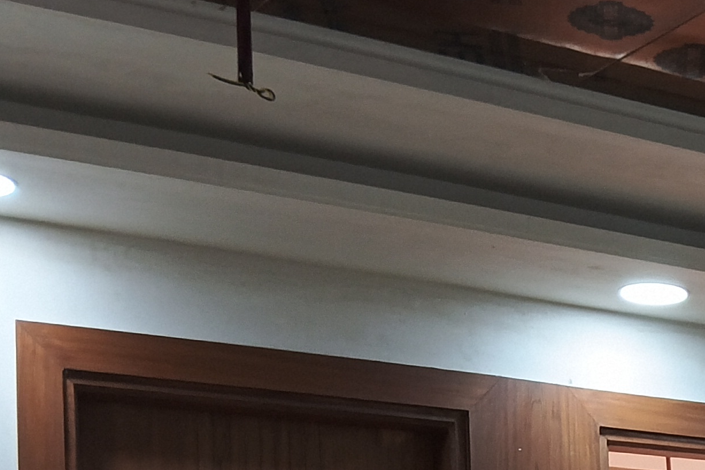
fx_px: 1899
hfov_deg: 19.0
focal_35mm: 97
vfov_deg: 12.9
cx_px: 985
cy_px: 817
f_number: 1.8
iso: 194
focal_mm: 4.22
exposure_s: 1/50
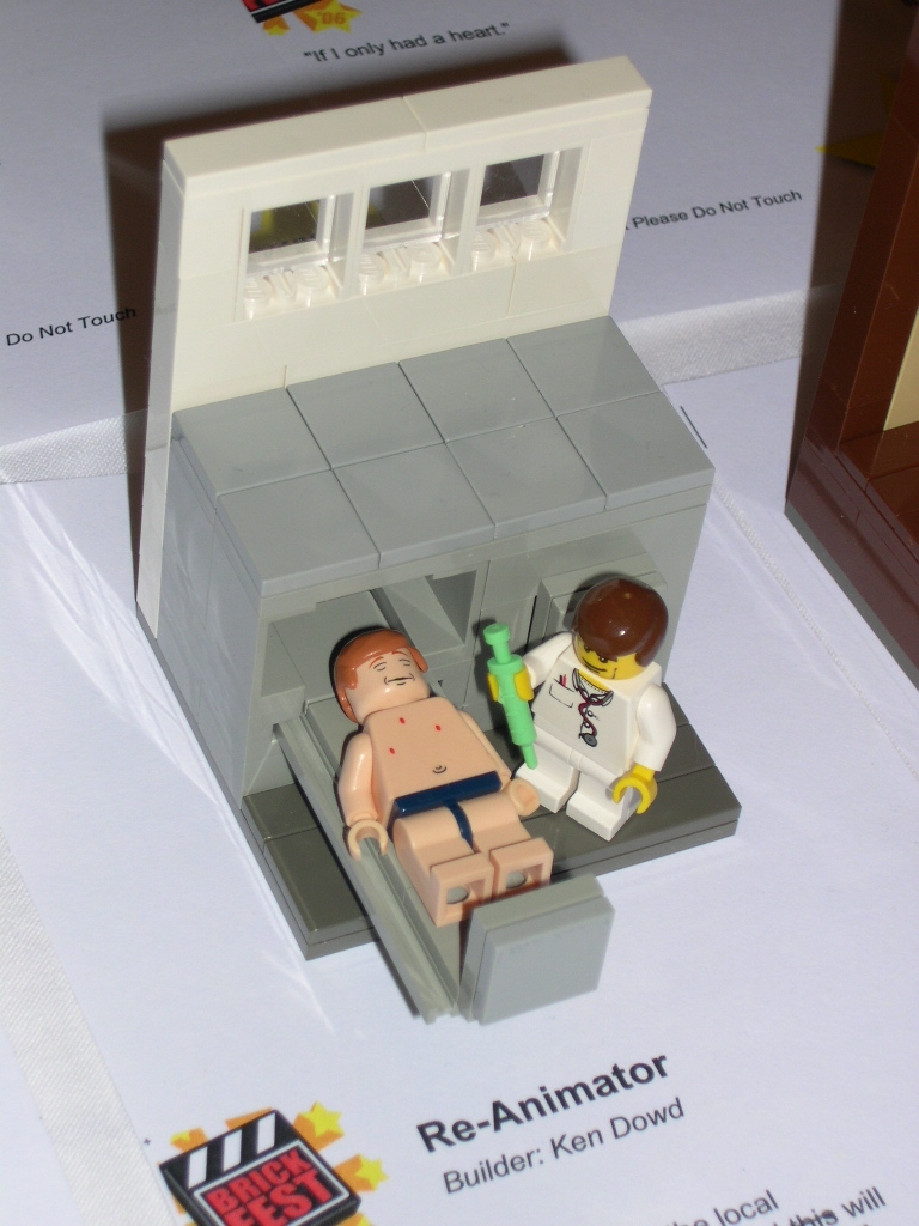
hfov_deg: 17.0
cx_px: 460
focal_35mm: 87
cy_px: 613
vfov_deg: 22.5
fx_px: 3080
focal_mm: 18.4
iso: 100
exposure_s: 1/60
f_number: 4.4
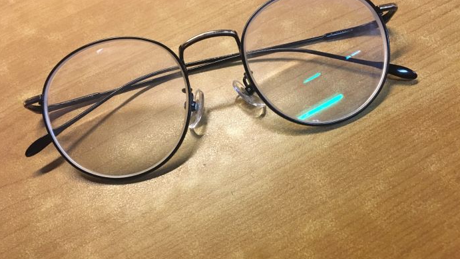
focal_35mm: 32
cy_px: 161
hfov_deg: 61.0
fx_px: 390
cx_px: 230
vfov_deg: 36.5
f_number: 2.2
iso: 200
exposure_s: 1/25
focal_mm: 4.15
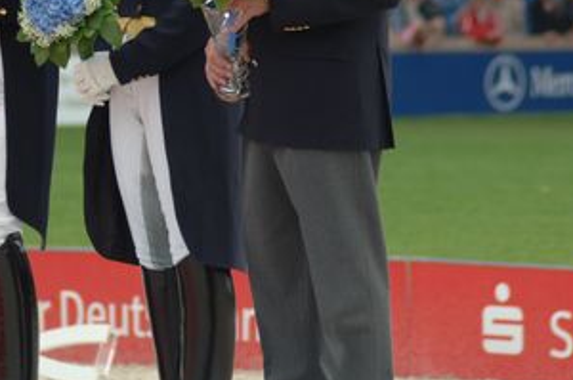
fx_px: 9153
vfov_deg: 2.4
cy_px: 11
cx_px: 80
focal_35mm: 576
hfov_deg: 3.6
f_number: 5.6
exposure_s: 1/250
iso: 200
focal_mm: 180
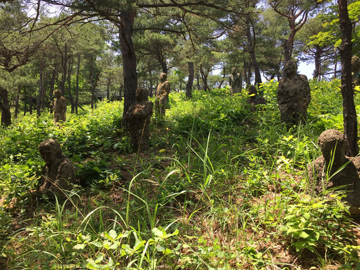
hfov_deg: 60.0
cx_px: 181
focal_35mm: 30
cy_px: 134
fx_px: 312
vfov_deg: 46.8
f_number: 2.2
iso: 32
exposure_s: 1/514
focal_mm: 4.15
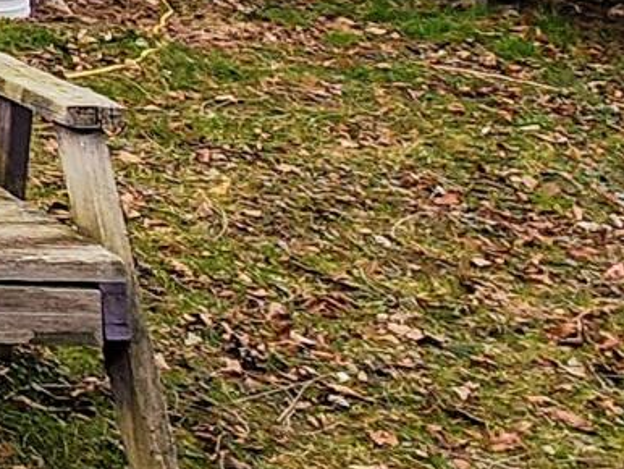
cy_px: -506
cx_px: -1295
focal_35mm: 101
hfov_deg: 11.1
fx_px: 1822
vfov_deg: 12.6
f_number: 2.2
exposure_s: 1/348
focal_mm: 2.2
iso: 50
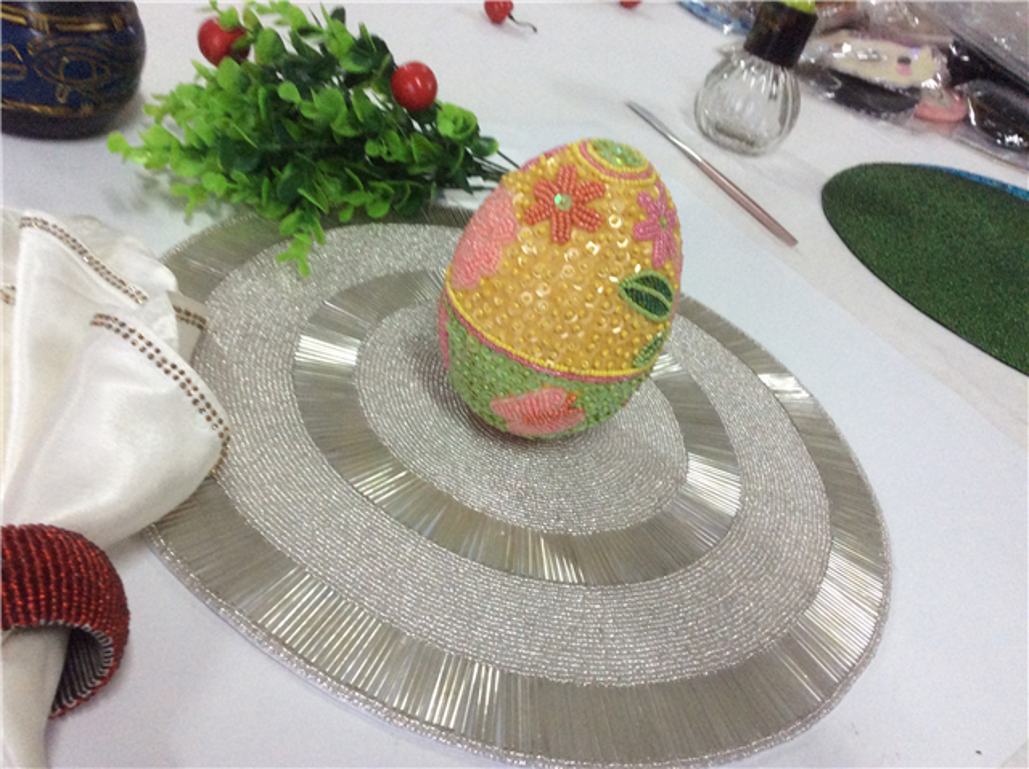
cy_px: 384
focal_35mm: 32
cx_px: 514
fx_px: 950
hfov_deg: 56.9
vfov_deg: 44.1
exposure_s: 1/25
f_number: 2.4
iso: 160
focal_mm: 3.3
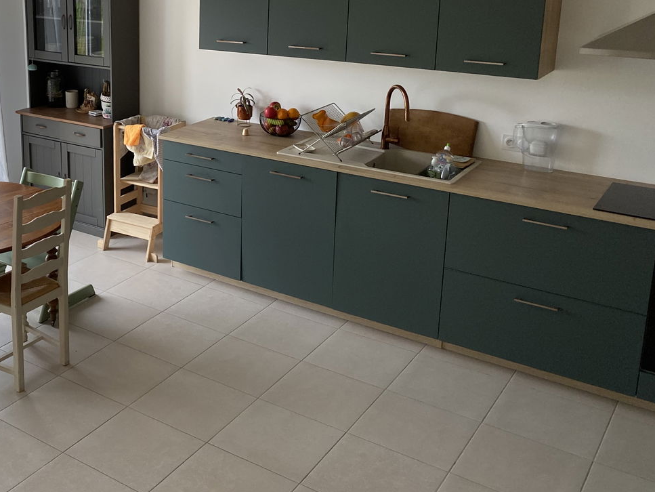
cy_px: 136
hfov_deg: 41.8
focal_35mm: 43
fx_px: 814
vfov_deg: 33.1
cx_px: 127
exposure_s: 1/121
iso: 125
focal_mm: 4.25
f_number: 1.8
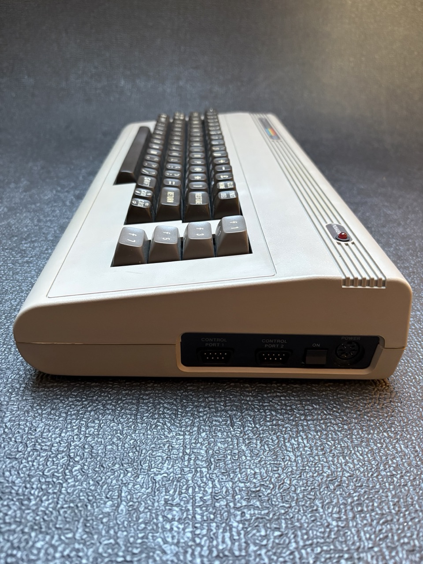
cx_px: 212
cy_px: 282
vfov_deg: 67.3
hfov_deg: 53.1
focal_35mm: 26
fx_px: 424
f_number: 1.6
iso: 640
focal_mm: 5.96
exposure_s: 1/30
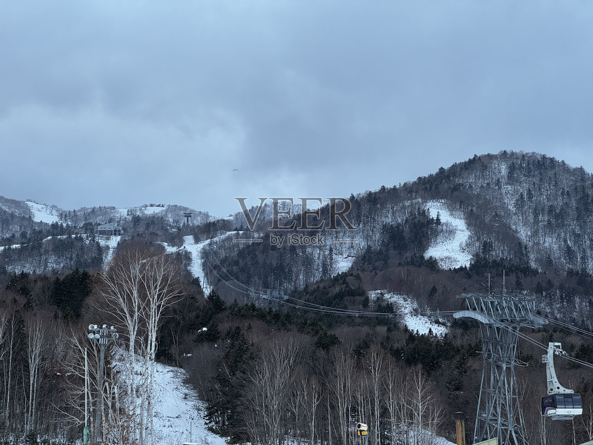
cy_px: 222
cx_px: 296
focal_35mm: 77
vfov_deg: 19.1
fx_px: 1319
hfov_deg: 25.3
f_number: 2.8
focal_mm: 9
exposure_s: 1/100
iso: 160
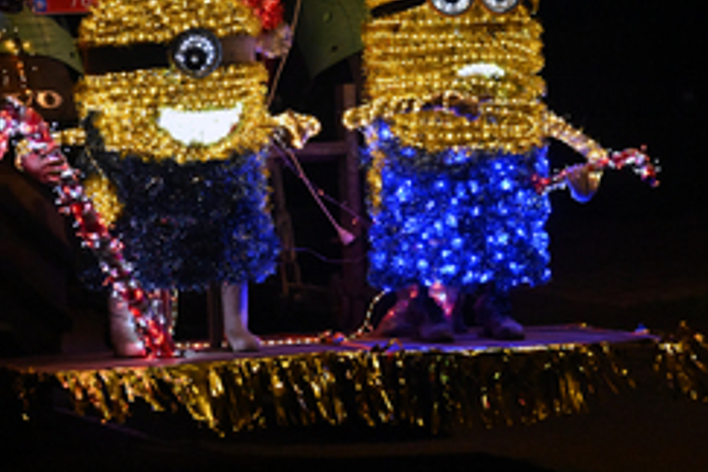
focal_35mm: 174
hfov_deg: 11.8
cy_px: 92
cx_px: 303
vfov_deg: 7.9
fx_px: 3422
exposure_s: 1/400
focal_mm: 92
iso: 5000
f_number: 3.5
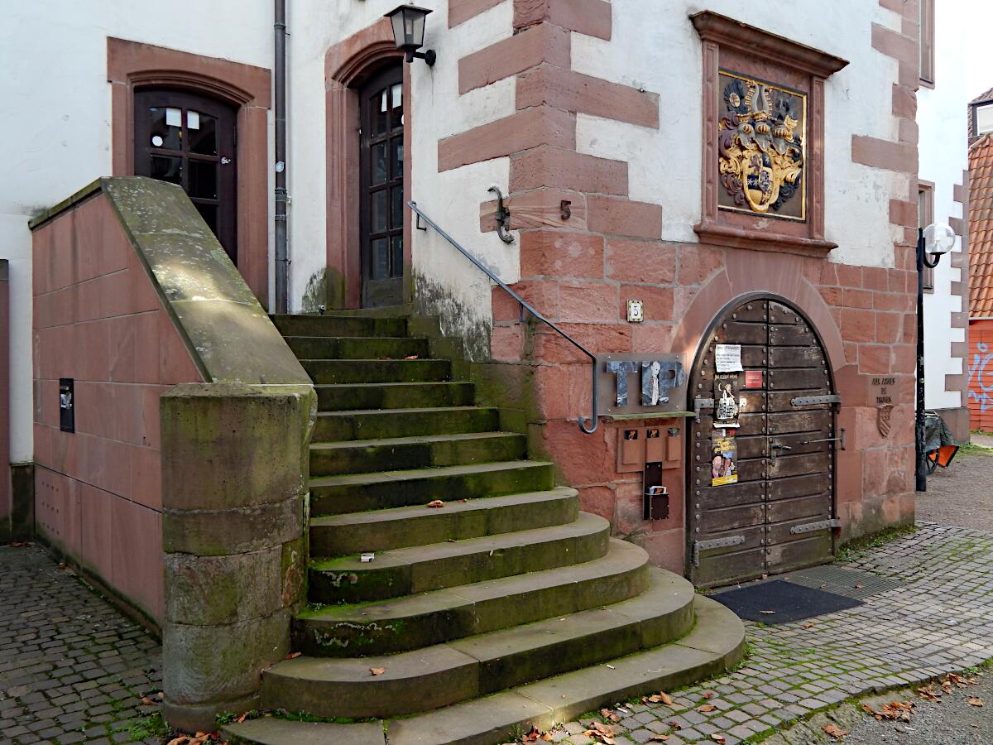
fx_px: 889
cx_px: 496
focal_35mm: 31
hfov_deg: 58.4
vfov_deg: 45.4
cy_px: 372
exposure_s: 1/125
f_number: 3.2
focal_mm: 5.6
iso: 125
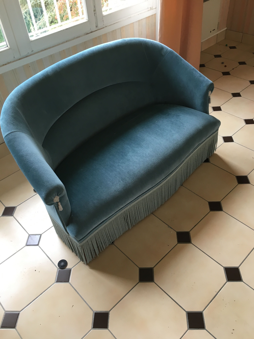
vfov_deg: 61.7
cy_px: 170
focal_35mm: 29
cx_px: 127
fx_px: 284
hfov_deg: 48.2
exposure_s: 1/33
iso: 64
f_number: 2.2
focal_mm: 4.15
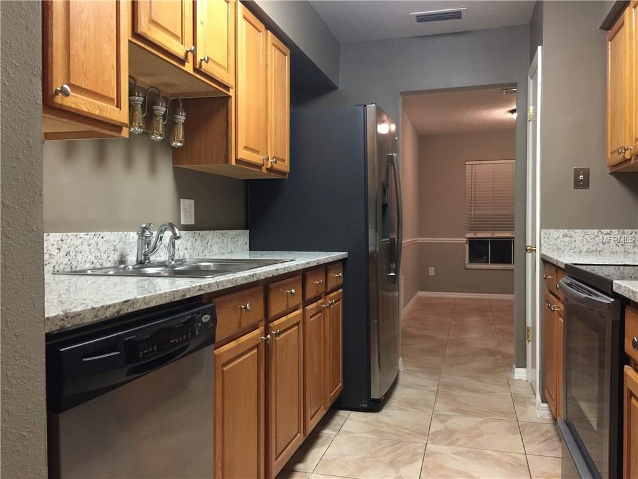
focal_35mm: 29
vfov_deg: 48.2
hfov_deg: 61.7
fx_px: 534
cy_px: 240
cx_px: 319
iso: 125
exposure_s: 1/15
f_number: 2.2
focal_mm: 4.15
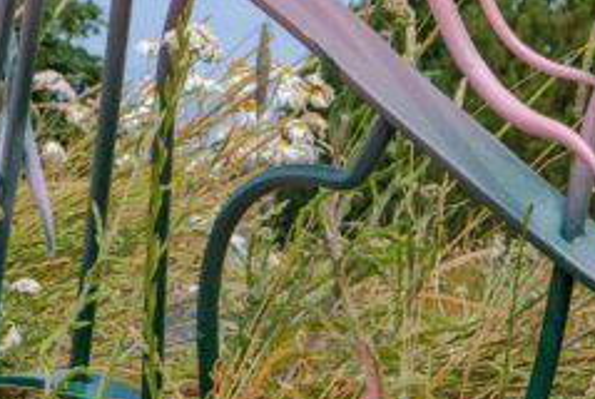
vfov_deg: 6.5
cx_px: 279
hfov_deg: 9.8
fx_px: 3458
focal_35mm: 209
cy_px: -128
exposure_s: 1/125
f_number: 18
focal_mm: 50
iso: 250
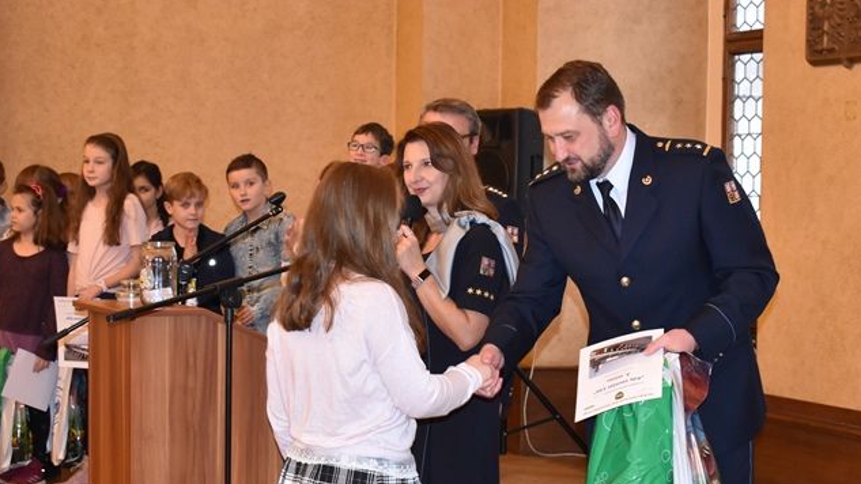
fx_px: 1800
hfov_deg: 26.9
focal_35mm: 79
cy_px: 259
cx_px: 487
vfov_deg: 15.3
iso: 1400
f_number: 4.2
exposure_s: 1/60
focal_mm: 31
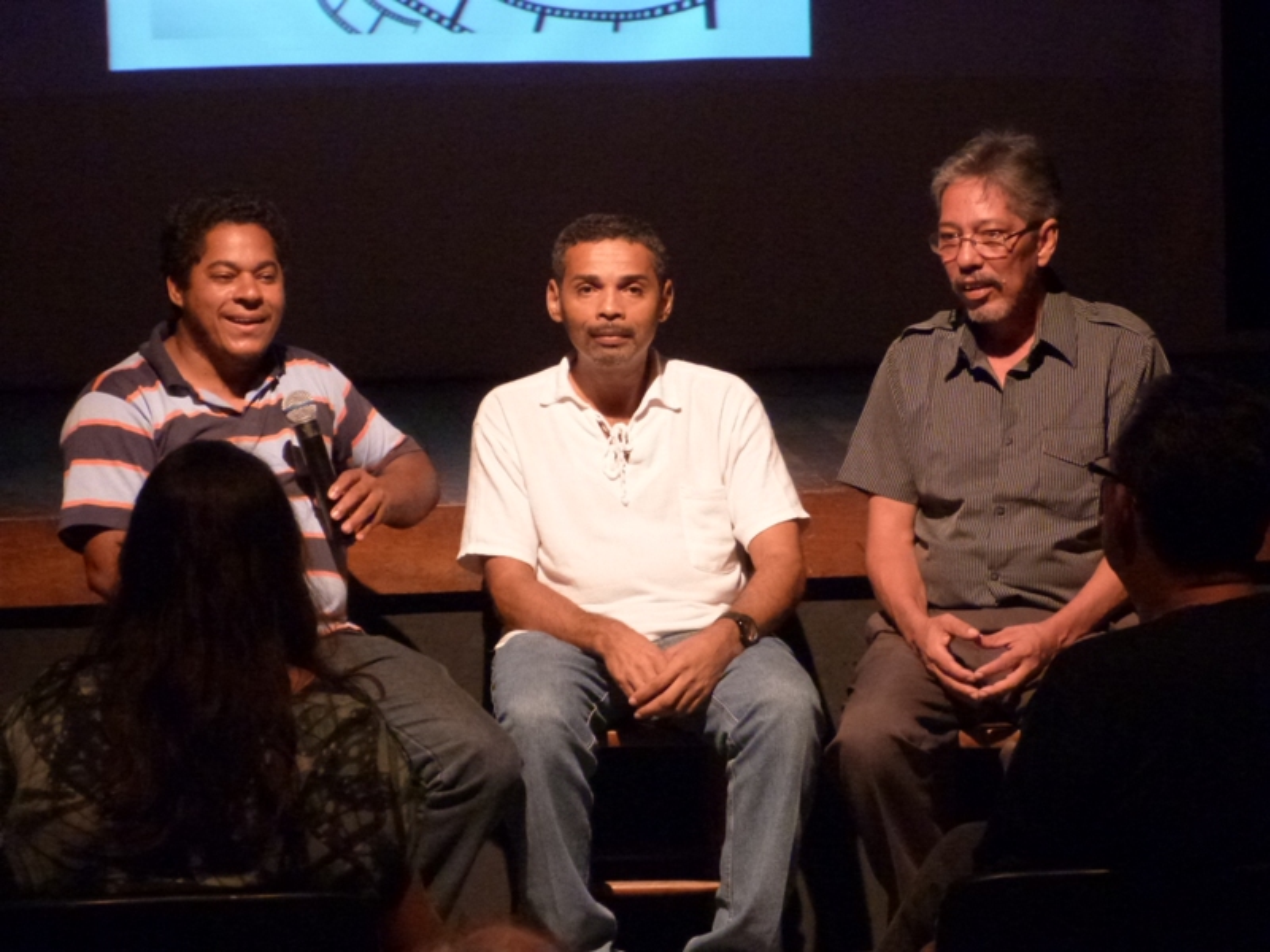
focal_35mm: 158
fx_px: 5797
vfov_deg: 9.4
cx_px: 635
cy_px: 476
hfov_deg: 12.5
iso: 800
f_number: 3.7
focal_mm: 28.4
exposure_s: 1/40
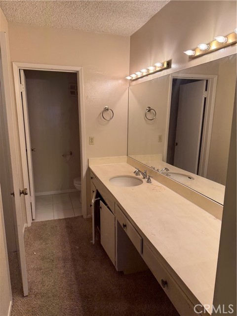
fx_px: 219
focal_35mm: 24
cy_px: 158
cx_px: 118
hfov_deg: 56.8
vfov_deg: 71.6
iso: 80
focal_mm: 6.76
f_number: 1.78
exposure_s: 1/120
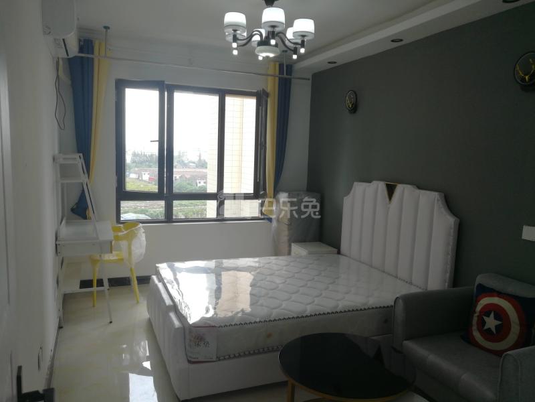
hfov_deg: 65.3
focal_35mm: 27
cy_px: 201
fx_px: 417
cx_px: 268
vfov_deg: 51.4
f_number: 1.8
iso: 50
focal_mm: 3.95
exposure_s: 1/140
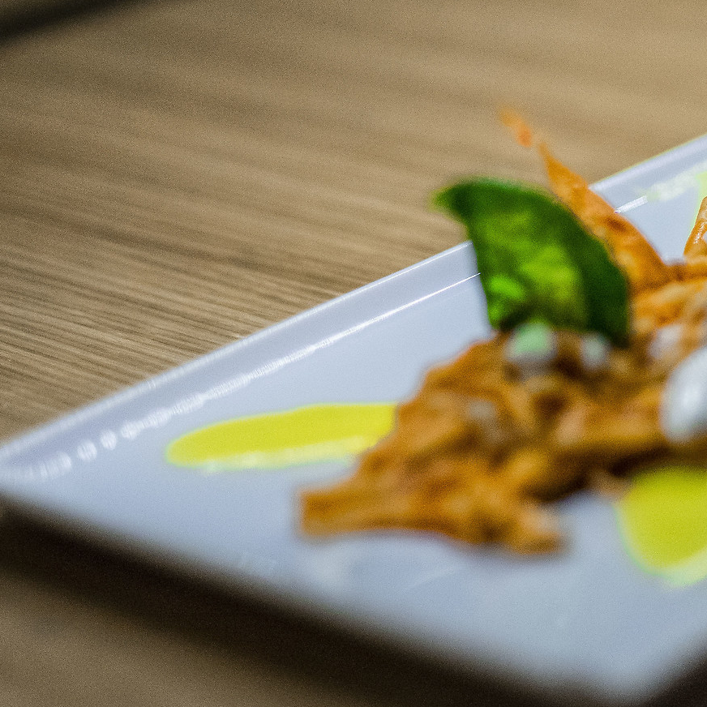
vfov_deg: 14.8
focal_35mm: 117
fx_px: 2704
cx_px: 667
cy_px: 180
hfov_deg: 14.7
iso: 1000
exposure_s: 1/2500
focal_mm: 50
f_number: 1.8
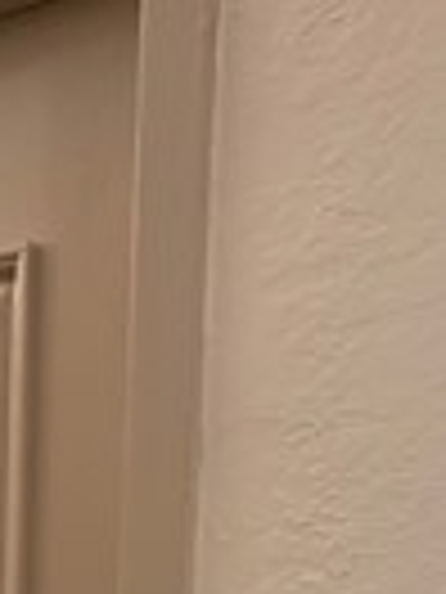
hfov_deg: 11.2
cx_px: -261
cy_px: 1152
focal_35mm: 126
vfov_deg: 13.6
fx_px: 2165
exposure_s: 1/60
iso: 320
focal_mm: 4.25
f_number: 1.8
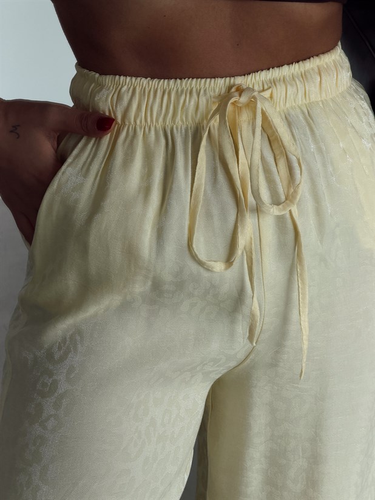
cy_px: 250
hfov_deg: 14.8
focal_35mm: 100
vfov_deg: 19.6
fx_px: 1444
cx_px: 188
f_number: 2.8
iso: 50
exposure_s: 1/234
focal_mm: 16.89
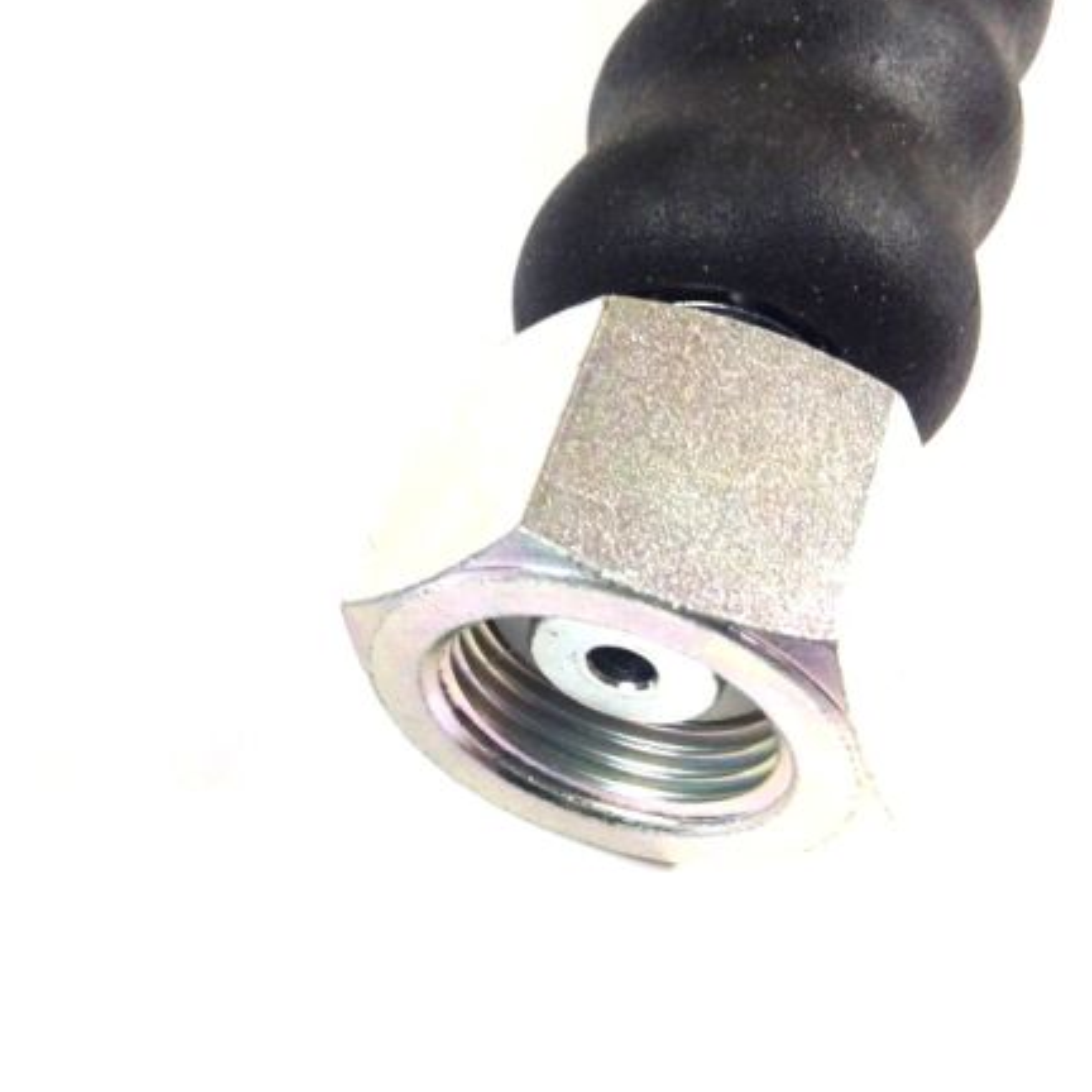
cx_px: 116
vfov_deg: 31.6
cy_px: 498
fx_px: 1927
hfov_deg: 30.3
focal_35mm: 54
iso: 80
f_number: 2.4
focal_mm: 4.12
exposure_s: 1/120
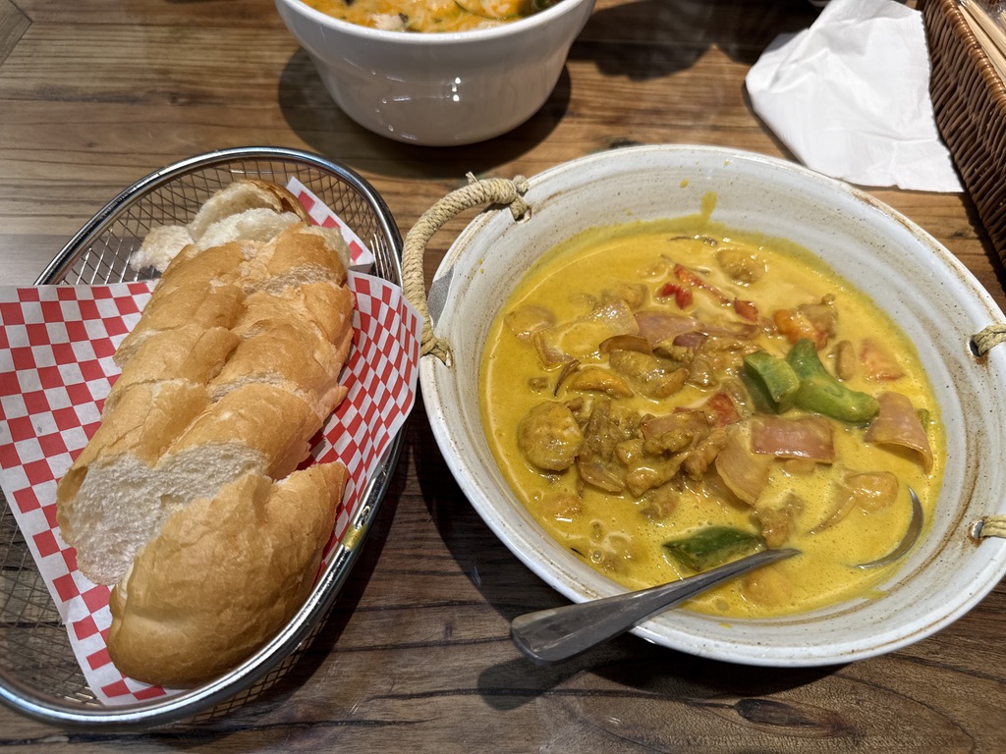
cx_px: 503
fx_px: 697
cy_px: 377
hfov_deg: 71.6
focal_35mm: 24
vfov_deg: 56.8
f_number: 1.78
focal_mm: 6.76
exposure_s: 1/100
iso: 100
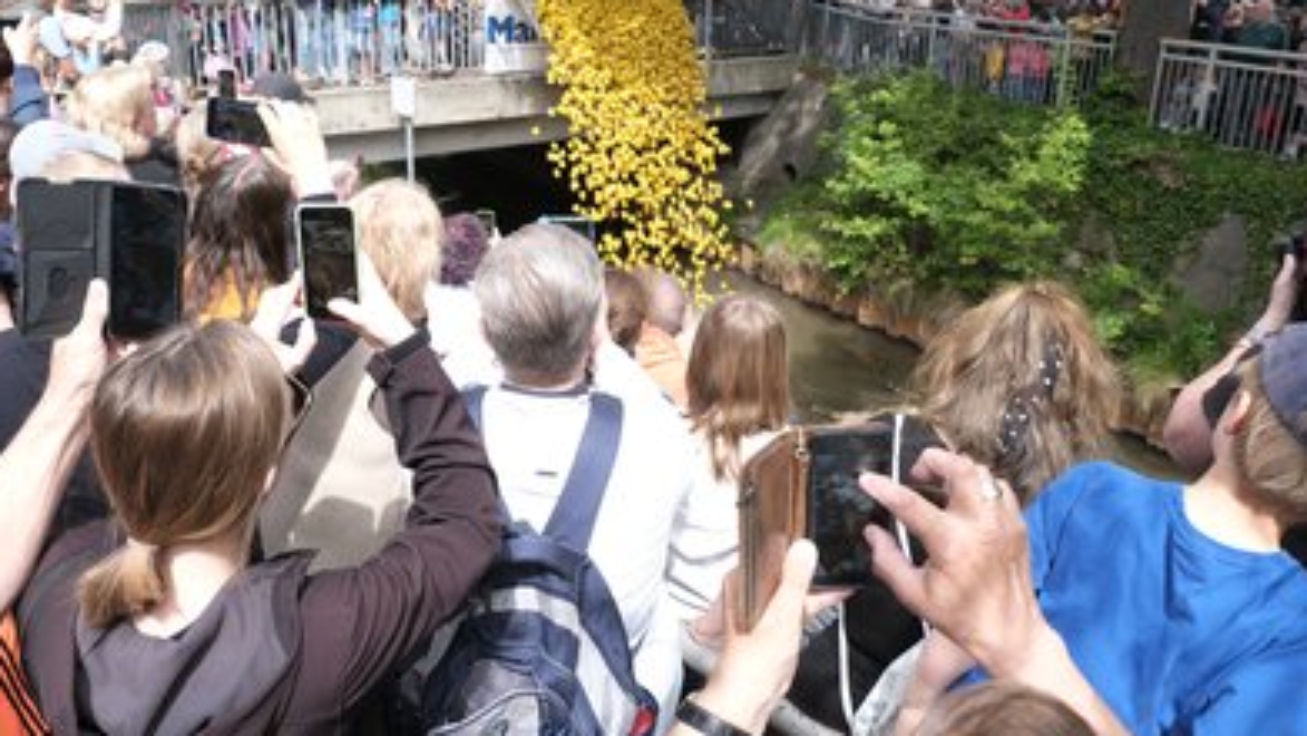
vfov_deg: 38.9
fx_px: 1040
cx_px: 655
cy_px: 325
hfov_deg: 64.3
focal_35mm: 30
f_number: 5.6
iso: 160
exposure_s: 1/160
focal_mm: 18.5
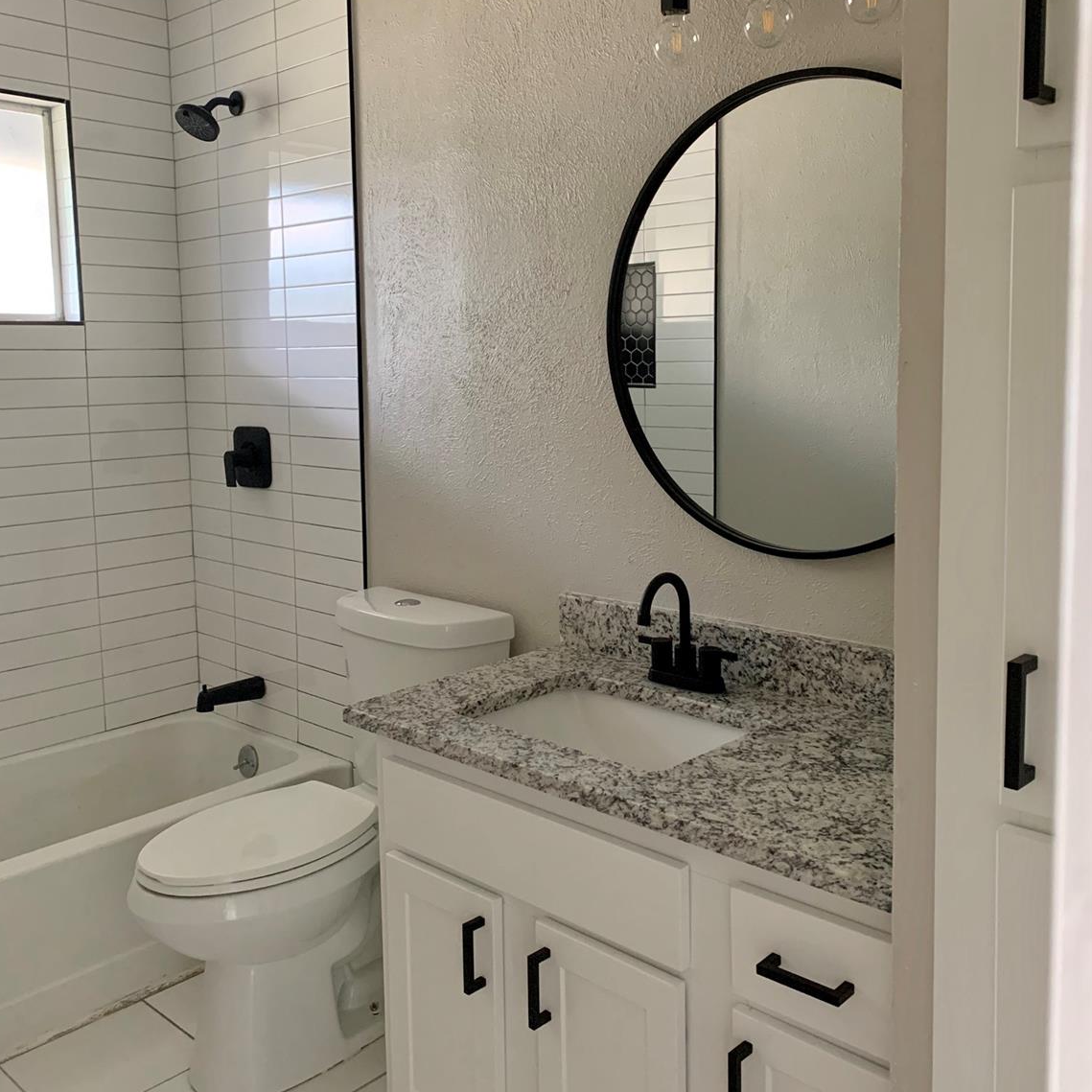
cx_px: 544
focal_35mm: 31
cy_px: 494
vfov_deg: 52.5
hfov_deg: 52.5
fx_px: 1106
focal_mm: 4.25
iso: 400
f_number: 1.8
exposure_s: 1/41
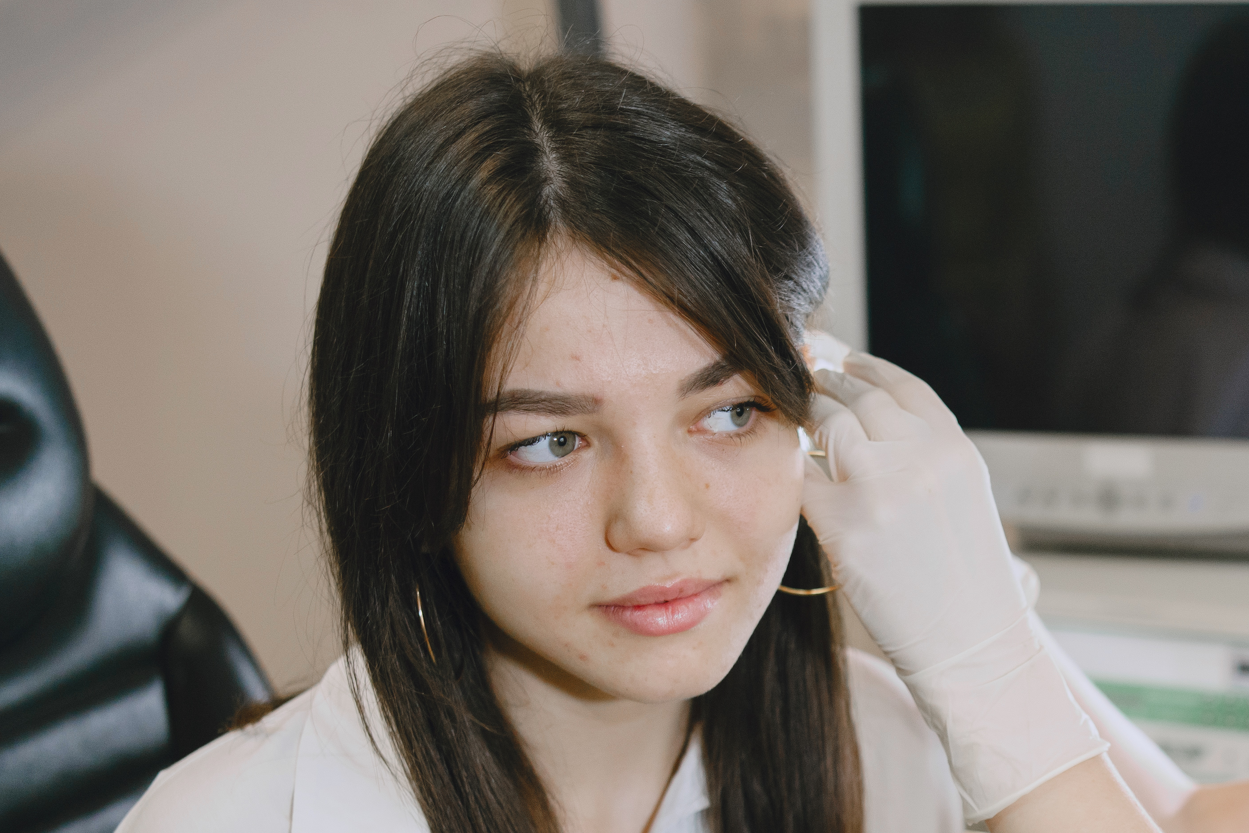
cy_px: 814
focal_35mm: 75
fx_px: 2602
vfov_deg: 17.8
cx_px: 1112
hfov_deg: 26.2
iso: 500
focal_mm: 35
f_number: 2.5
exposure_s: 1/250
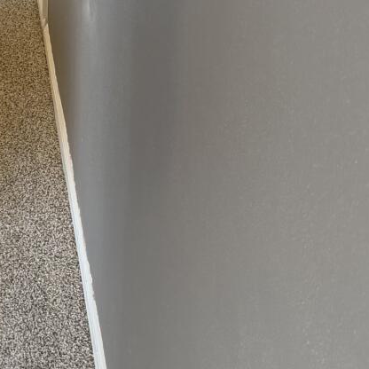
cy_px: -78
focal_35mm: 102
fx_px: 1230
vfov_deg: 16.3
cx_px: -55
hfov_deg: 16.5
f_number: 1.78
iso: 200
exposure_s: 1/84
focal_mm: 6.76
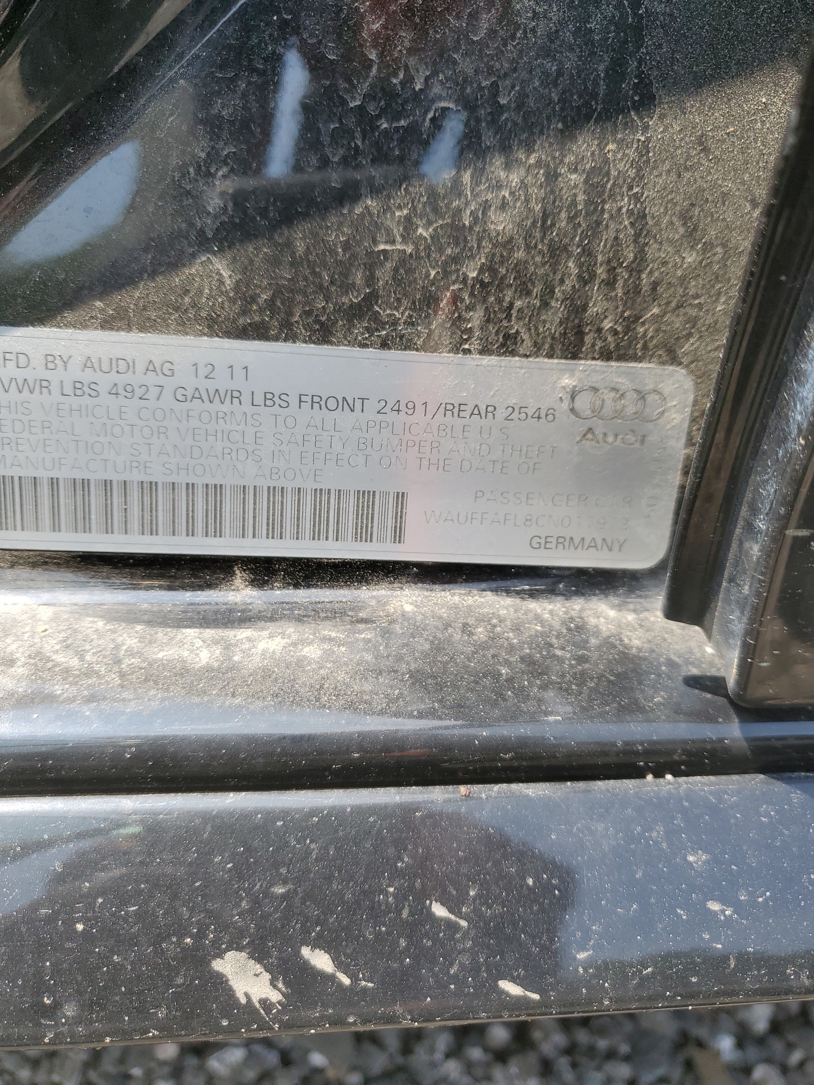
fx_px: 815
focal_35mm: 26
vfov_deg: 67.3
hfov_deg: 53.1
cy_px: 542
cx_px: 407
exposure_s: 1/714
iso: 50
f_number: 1.5
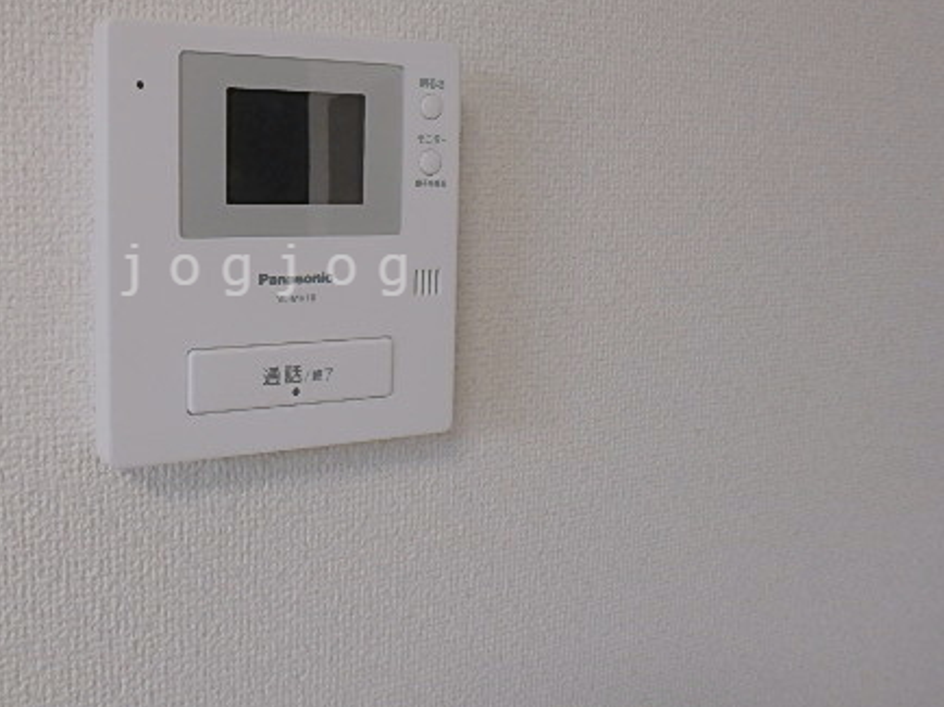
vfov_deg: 45.1
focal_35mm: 31
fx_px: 845
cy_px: 270
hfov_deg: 56.3
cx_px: 270
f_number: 3.5
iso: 200
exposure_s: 1/60
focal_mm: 3.7
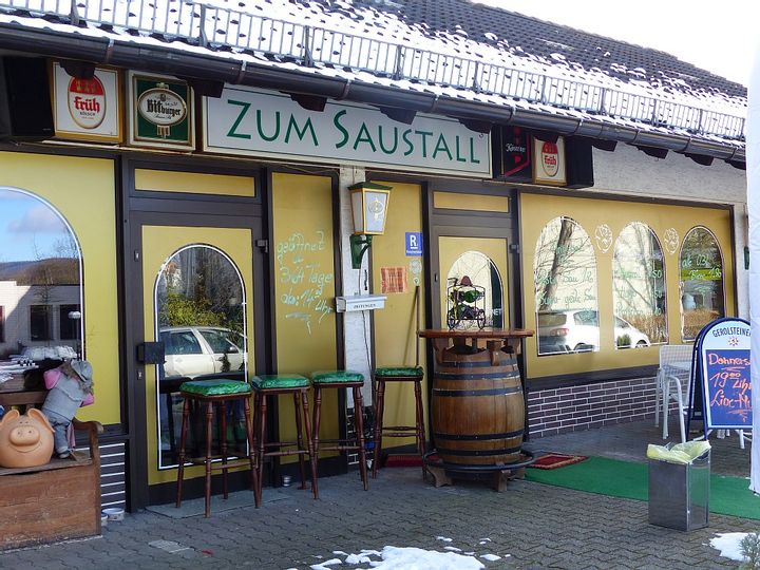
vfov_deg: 32.2
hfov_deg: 42.1
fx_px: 988
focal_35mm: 45
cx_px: 380
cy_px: 285
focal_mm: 8.1
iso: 100
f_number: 4
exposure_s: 1/125
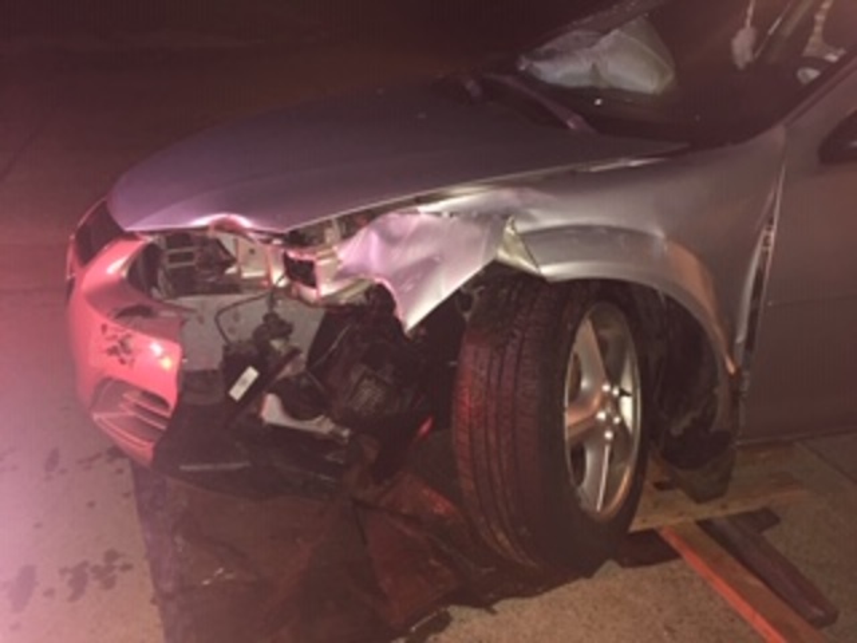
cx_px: 428
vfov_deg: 48.2
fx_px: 718
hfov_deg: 61.7
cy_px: 322
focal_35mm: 29
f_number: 2.2
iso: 160
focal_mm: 4.15
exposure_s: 1/16
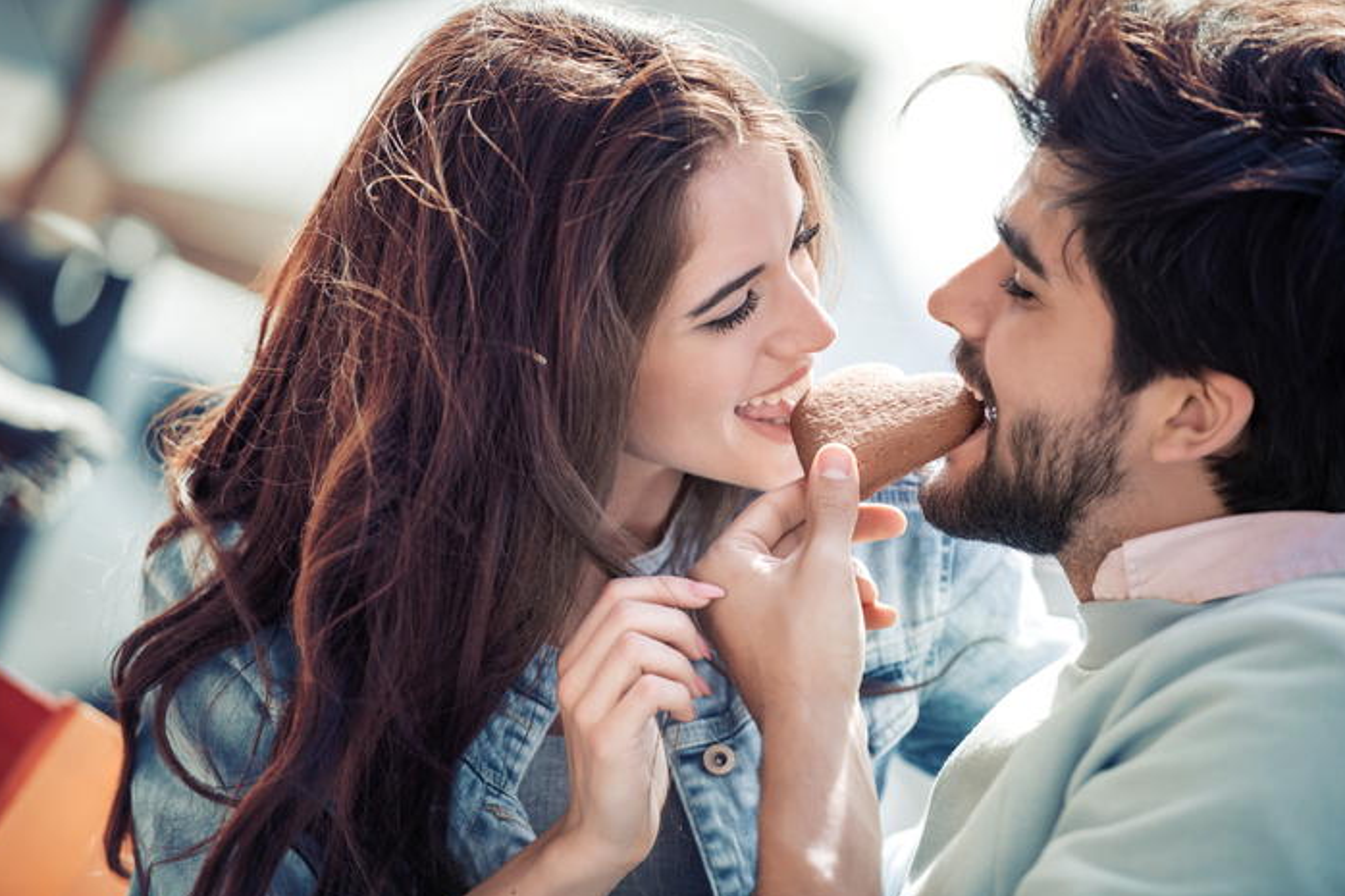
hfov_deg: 10.7
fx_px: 7171
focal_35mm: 192
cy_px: 448
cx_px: 676
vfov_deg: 7.1
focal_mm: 185
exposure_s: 1/400
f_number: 2.8
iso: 110
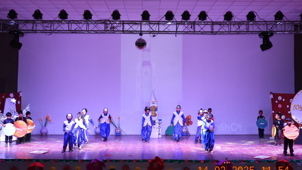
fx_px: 384
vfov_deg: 24.9
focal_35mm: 48
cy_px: 80
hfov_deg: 42.9
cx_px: 151
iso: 200
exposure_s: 1/30
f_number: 3.2
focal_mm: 7.9
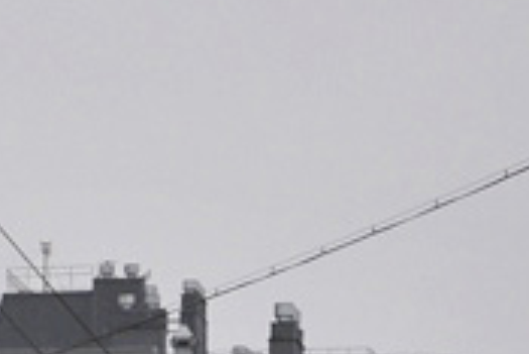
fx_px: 7250
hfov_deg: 4.1
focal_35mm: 493
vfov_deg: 2.8
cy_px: 799
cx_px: -775
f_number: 5.6
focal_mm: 48
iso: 250
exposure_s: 1/250
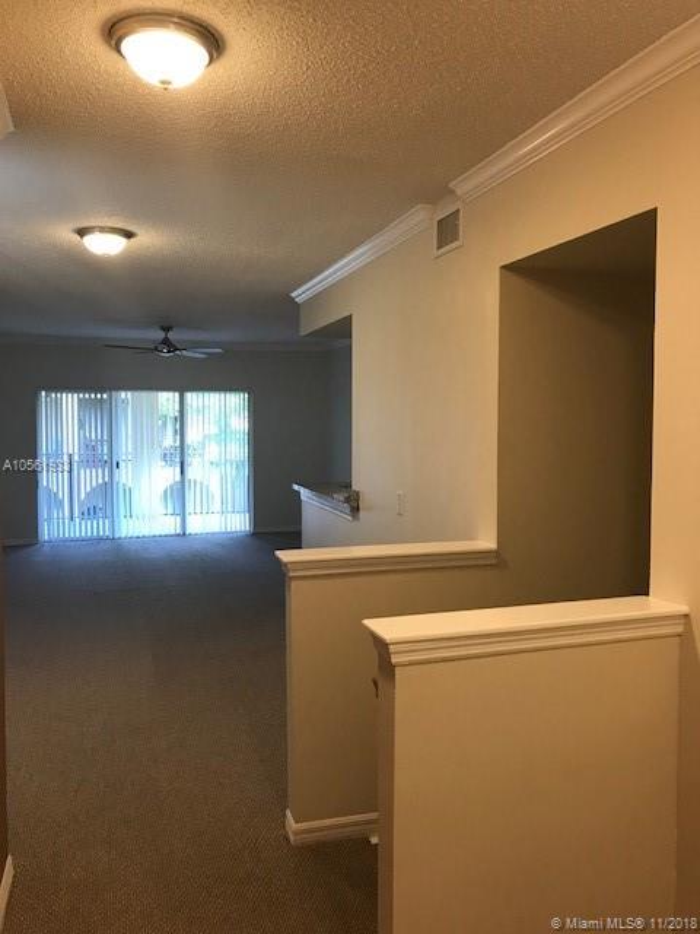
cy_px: 467
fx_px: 755
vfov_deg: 63.4
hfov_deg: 49.7
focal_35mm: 28
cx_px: 350
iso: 40
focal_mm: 3.99
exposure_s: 1/30
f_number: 1.8
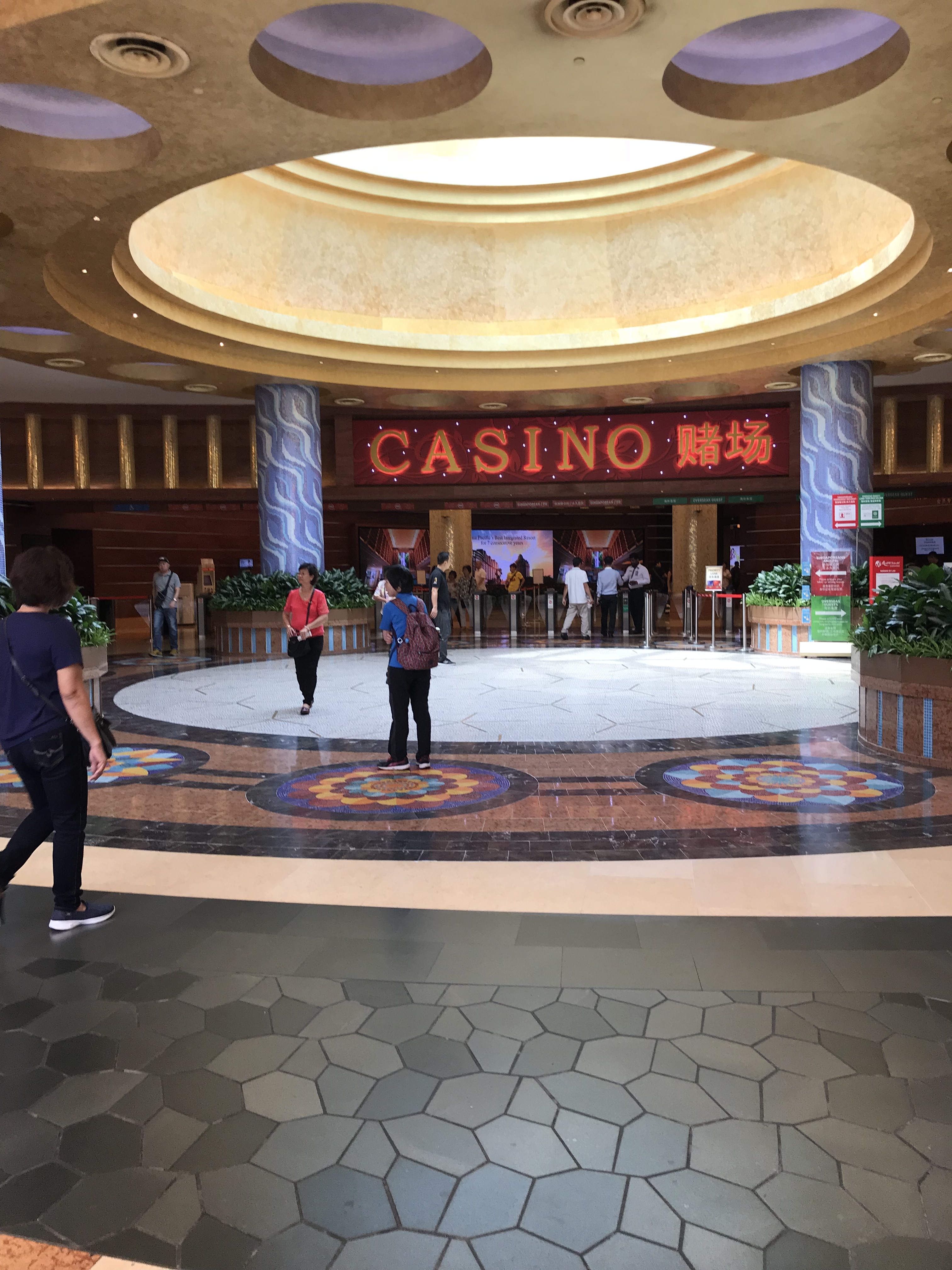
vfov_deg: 63.4
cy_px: 635
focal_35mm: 28
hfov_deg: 49.7
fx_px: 1027
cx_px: 476
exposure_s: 1/100
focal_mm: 3.99
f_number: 1.8
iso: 32
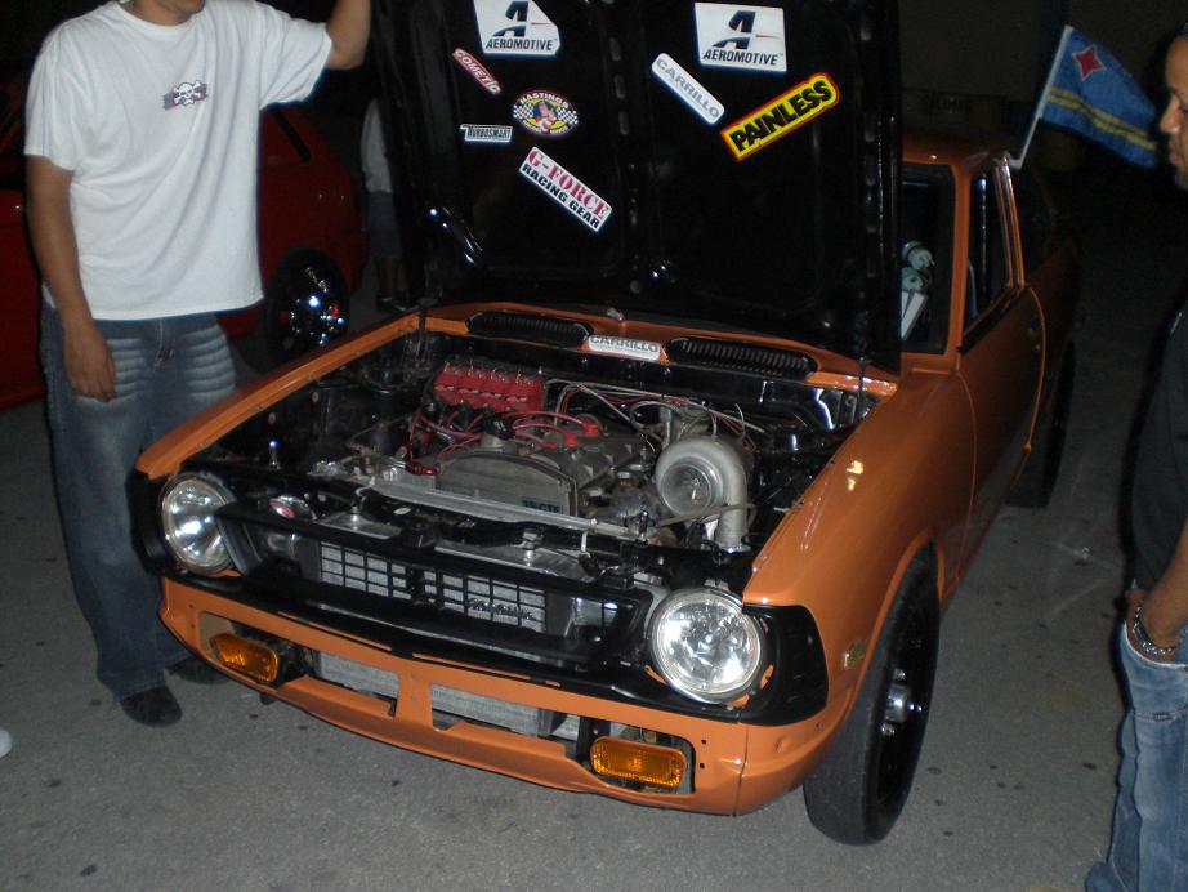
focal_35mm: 38
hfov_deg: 49.0
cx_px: 594
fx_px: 1304
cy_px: 446
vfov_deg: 37.7
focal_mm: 6.3
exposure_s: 1/60
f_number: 3.1
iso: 200
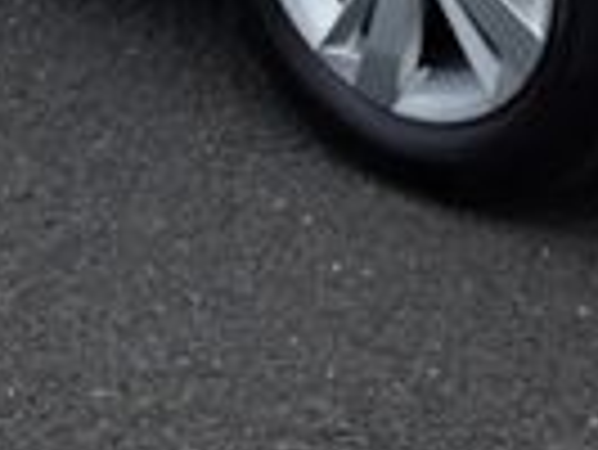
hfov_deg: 18.8
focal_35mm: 104
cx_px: 387
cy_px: -446
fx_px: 1798
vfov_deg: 12.6
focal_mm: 6.3
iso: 80
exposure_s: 1/2937
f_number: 1.7
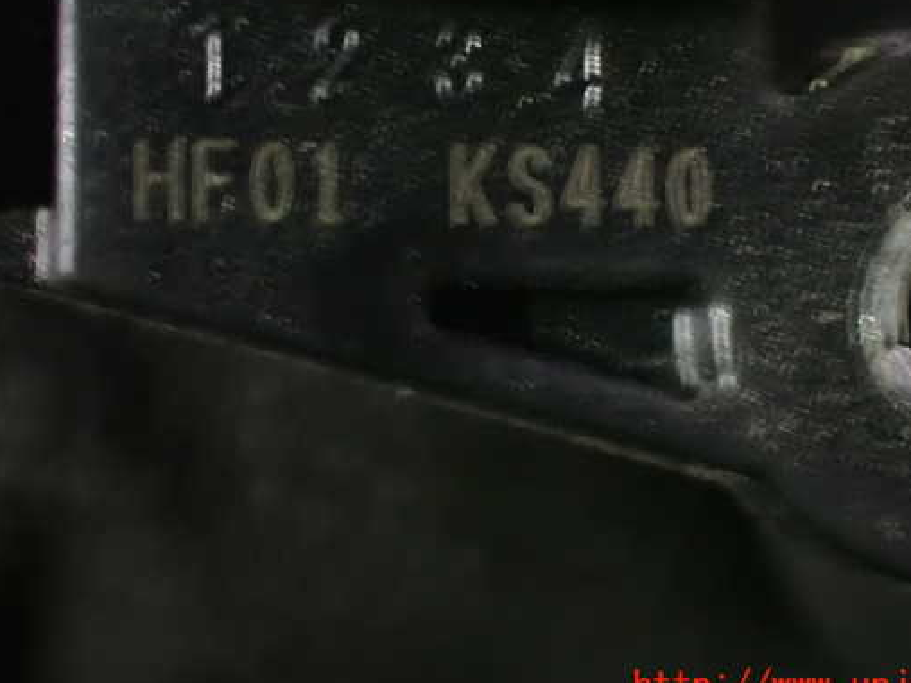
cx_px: 500
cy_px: 307
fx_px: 3105
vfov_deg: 12.6
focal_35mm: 118
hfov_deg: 16.7
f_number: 4.9
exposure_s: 1/8
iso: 1600
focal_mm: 18
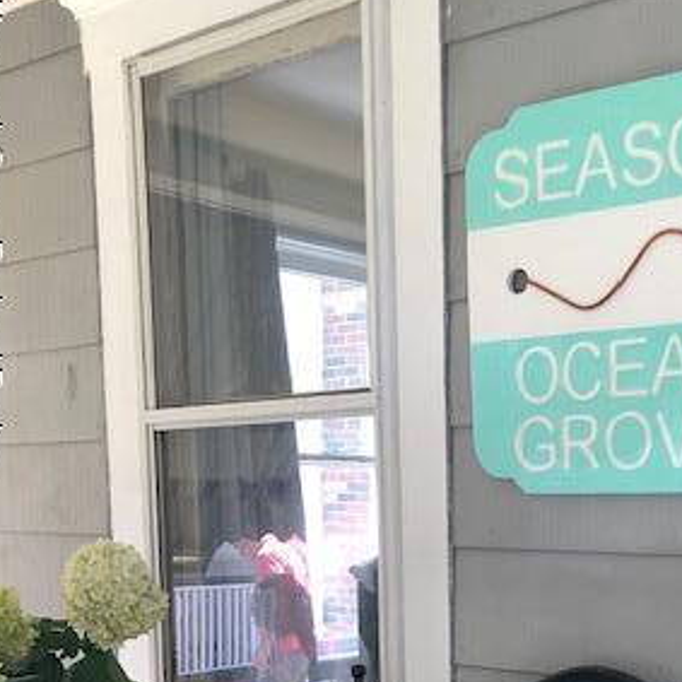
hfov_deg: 30.0
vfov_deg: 28.9
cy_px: 660
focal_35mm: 56
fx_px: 1248
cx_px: 521
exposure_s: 1/40
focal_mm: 4
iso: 25
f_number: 1.8
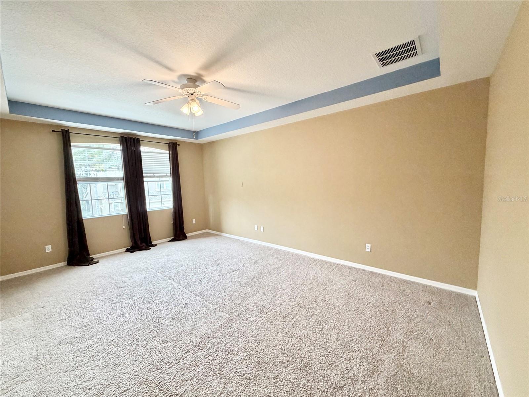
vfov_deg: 85.7
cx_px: 264
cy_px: 198
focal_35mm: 14
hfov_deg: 102.1
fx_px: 214
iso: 250
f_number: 2.2
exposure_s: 1/60
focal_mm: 2.22
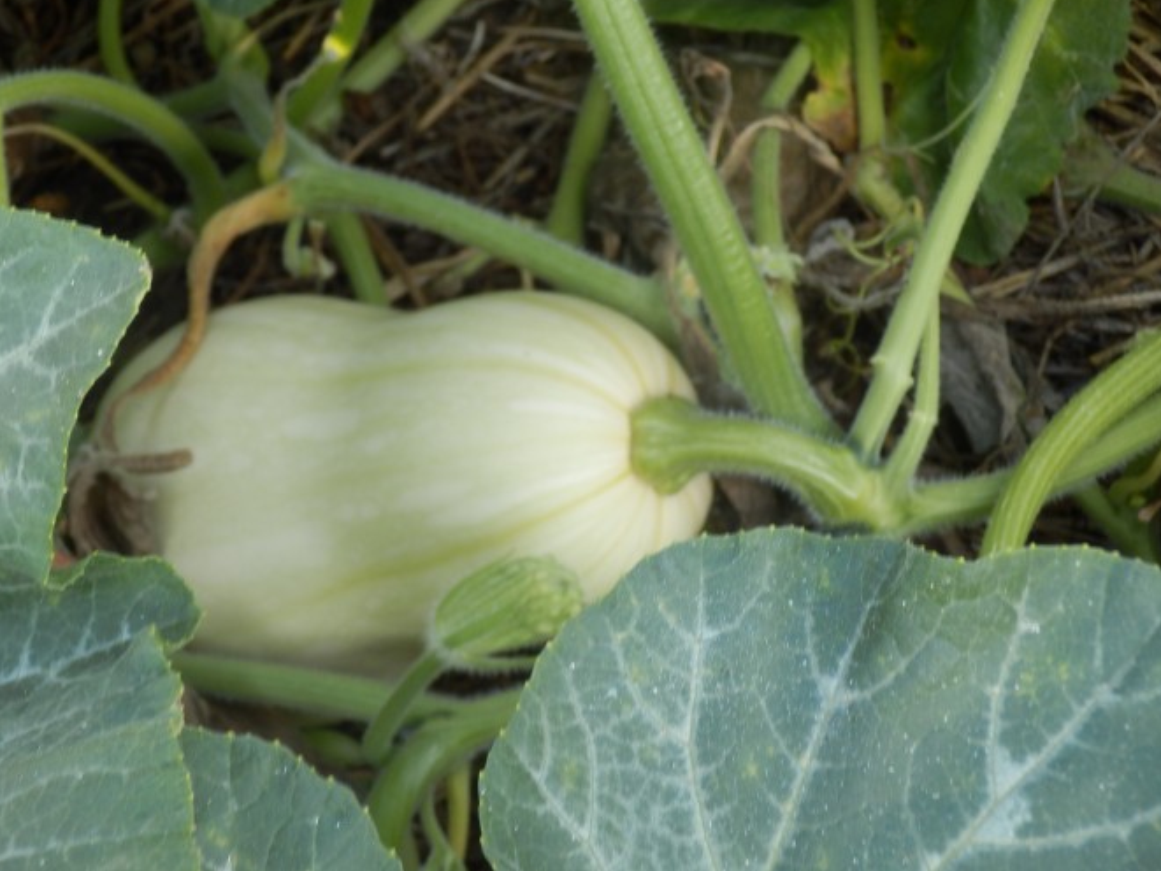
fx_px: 2315
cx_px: 464
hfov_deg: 28.1
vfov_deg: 21.3
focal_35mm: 69
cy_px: 346
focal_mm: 10
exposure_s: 1/40
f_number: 4.5
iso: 80
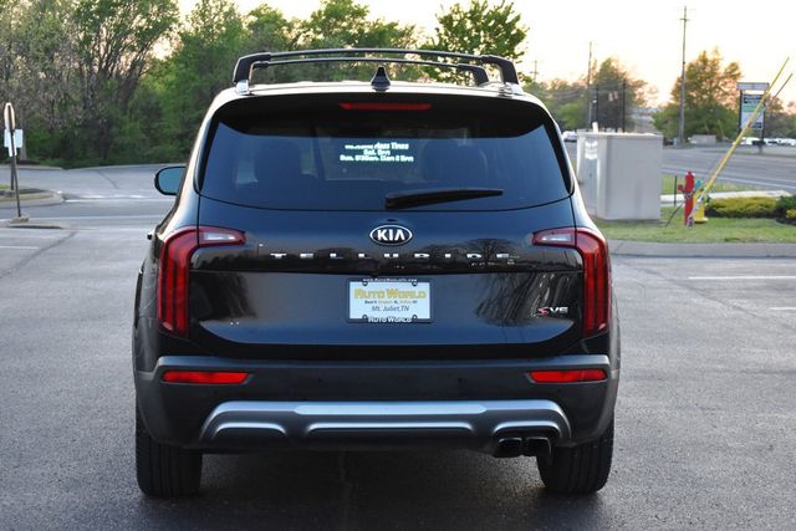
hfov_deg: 28.1
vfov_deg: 18.9
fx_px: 1592
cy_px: 266
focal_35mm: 72
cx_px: 398
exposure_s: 1/125
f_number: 5.3
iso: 1800
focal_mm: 48
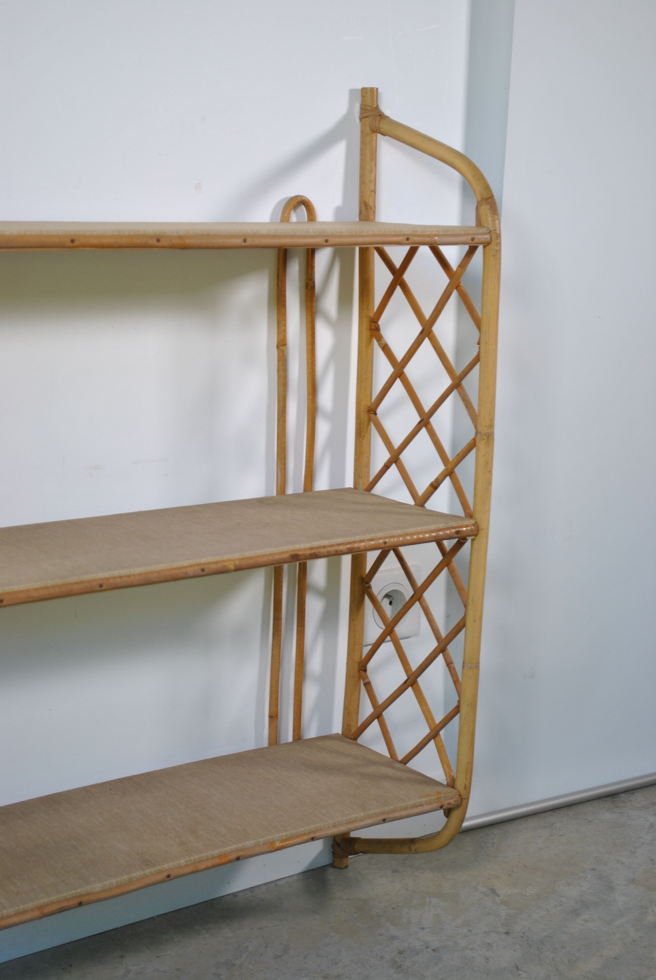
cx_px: 328
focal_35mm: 60
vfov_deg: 33.4
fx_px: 1635
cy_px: 490
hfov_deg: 22.7
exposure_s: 1/60
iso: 200
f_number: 5.3
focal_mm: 40
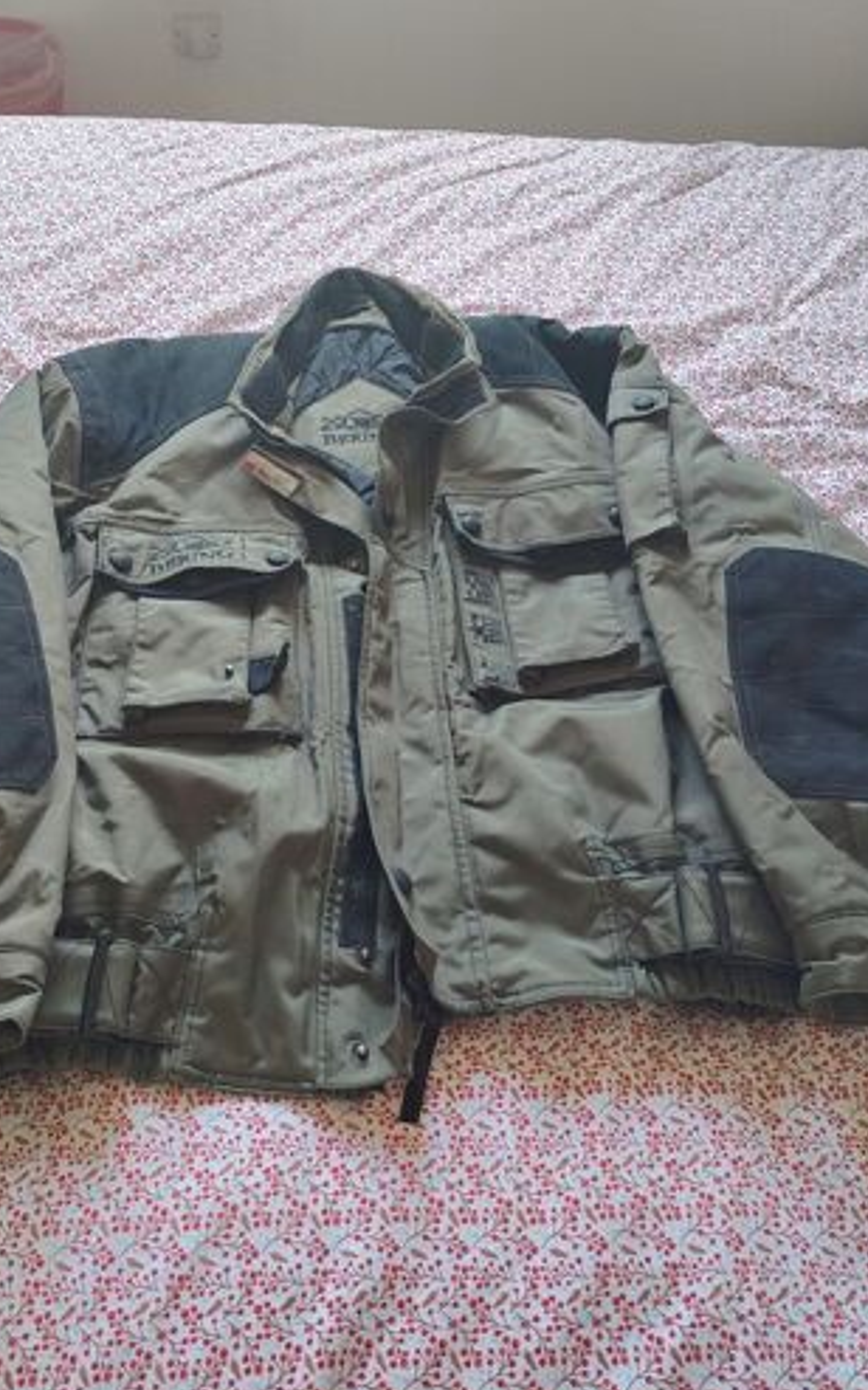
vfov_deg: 57.5
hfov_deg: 38.2
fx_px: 1249
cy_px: 530
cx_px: 361
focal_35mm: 33
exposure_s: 1/33.3
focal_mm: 5.25
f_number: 1.75
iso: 444
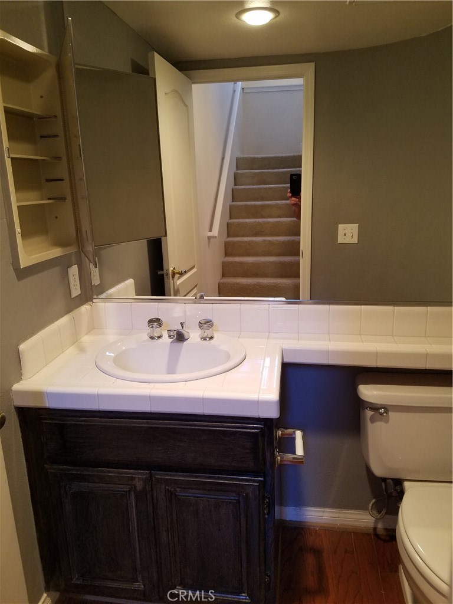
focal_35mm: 26
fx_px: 454
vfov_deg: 67.3
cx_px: 226
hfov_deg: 53.1
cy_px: 302
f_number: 1.7
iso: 160
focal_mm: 4.2
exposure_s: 1/40
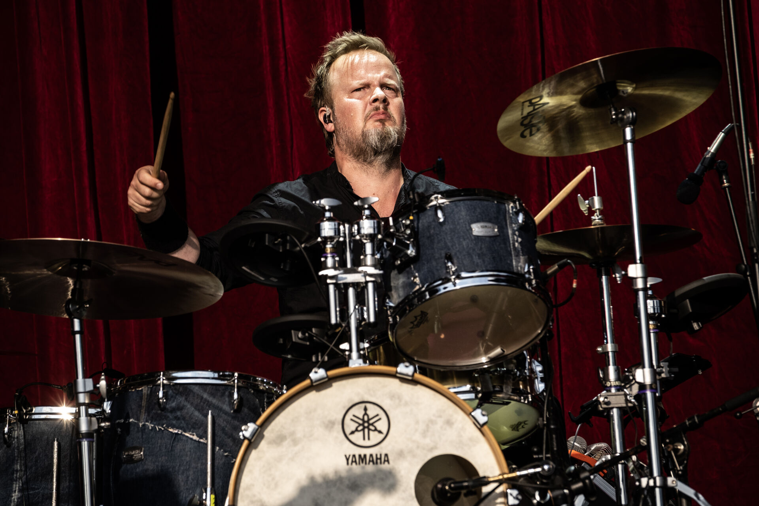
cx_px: 380
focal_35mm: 210
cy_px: 253
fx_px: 4427
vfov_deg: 6.5
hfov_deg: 9.8
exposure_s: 1/1250
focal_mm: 140
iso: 500
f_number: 5.6
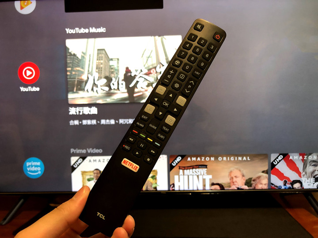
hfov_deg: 63.4
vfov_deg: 49.7
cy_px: 119
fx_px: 257
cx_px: 159
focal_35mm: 28
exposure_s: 1/15
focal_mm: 3.99
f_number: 1.8
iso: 50
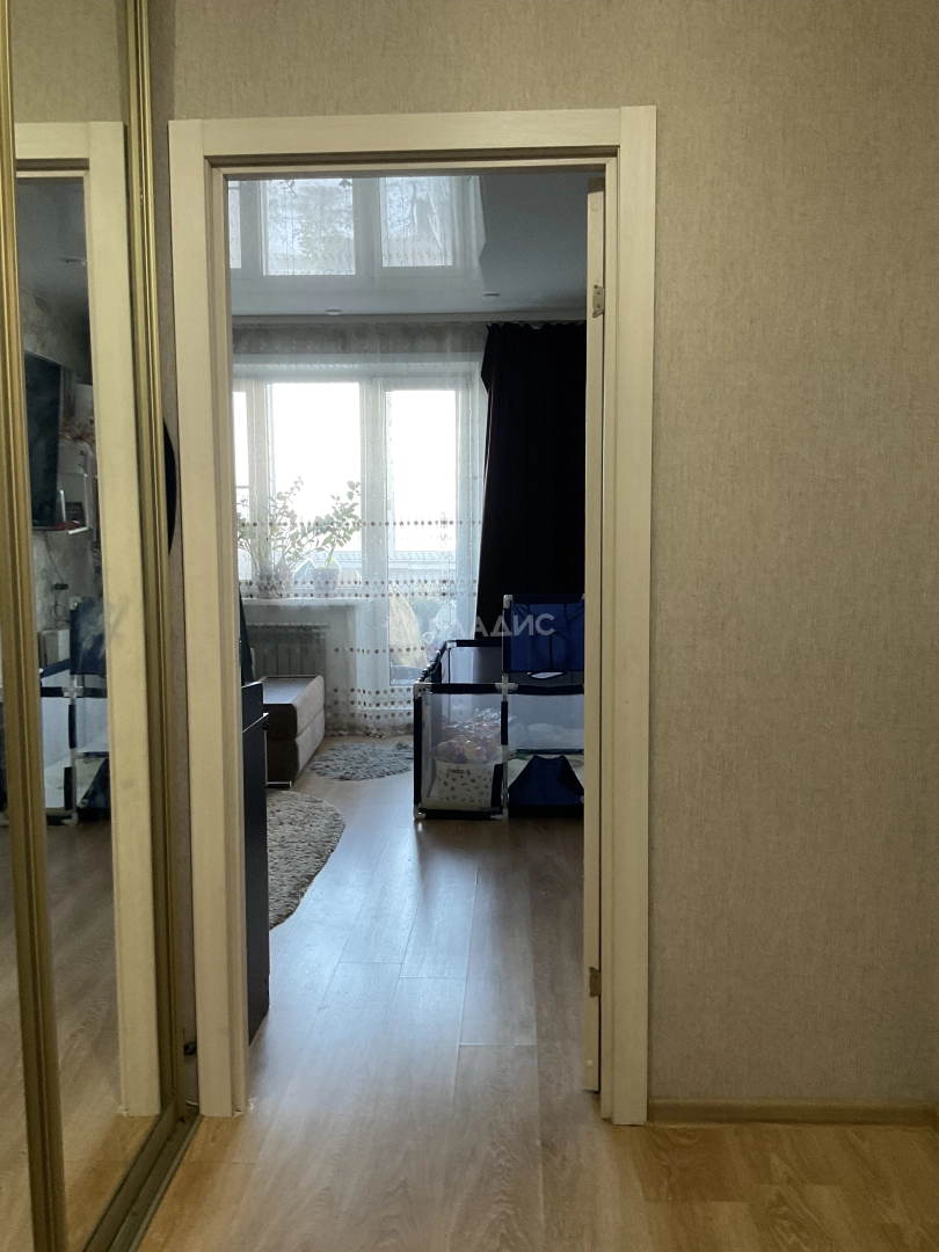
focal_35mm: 29
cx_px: 470
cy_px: 626
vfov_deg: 61.7
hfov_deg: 48.2
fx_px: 1049
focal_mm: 3
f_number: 1.8
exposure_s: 1/60
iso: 160
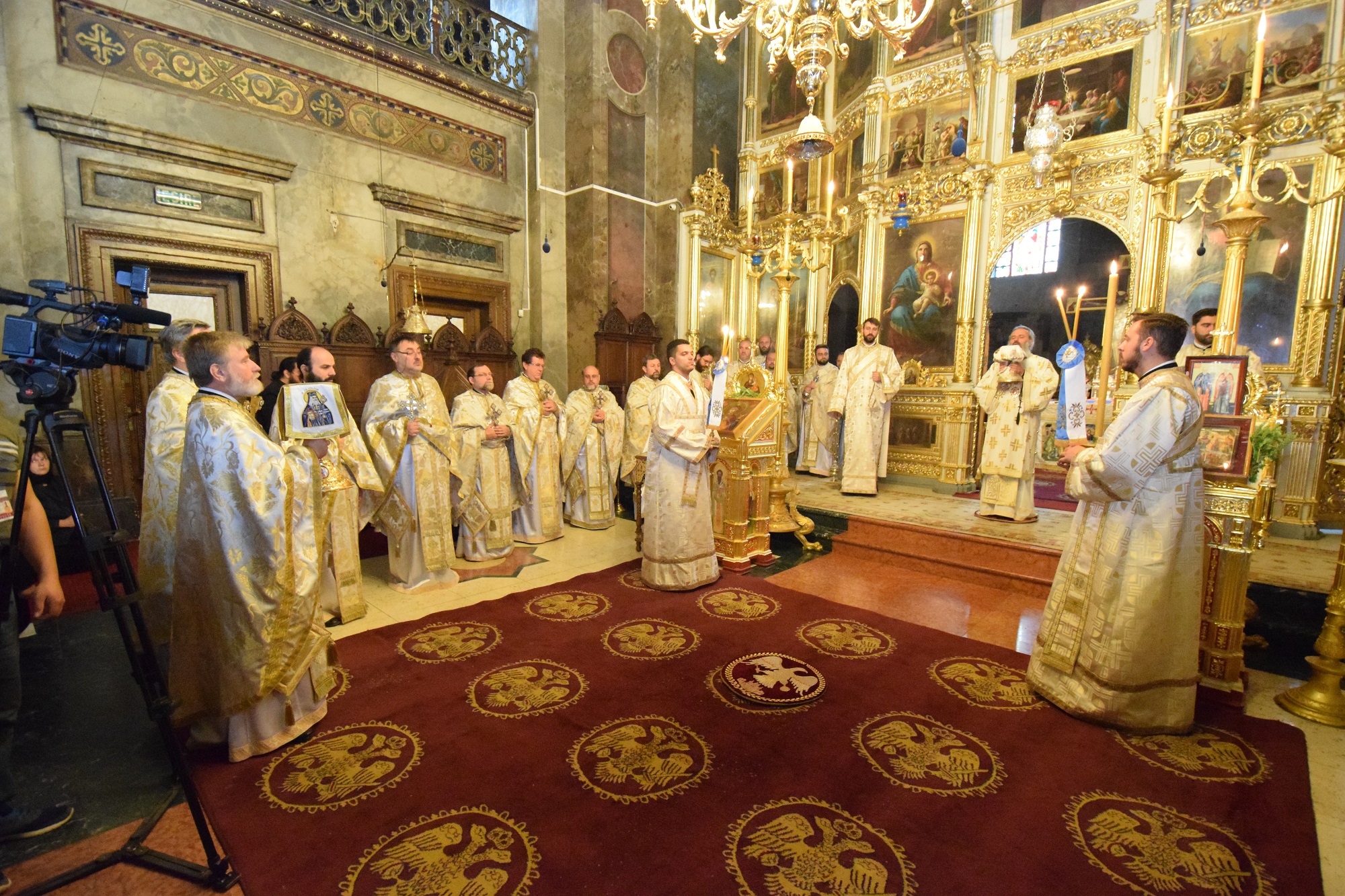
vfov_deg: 77.3
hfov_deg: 100.4
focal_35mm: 15
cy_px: 448
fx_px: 560
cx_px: 672
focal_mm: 10
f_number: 4
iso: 8000
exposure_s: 1/30
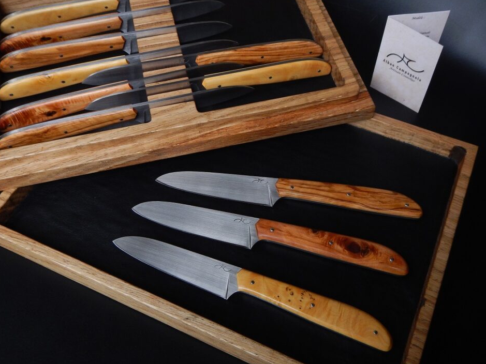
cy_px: 185
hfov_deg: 51.4
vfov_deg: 39.6
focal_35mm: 36
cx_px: 245
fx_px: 505
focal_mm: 5.9
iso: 250
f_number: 3.9
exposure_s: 1/30
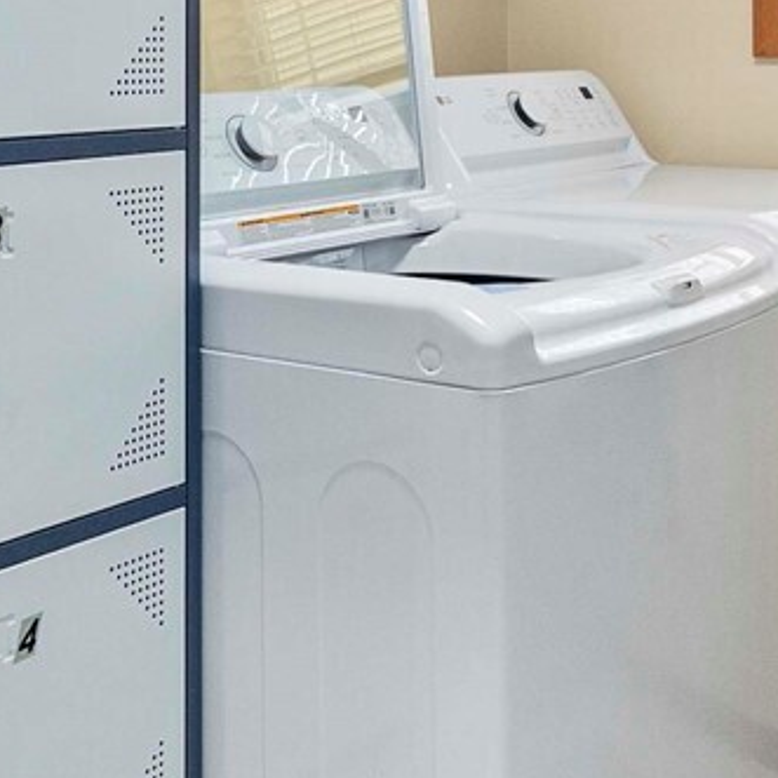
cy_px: 120
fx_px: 1551
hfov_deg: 28.1
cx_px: 309
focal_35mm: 61
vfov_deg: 27.4
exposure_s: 1/60
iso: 320
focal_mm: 14
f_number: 7.1
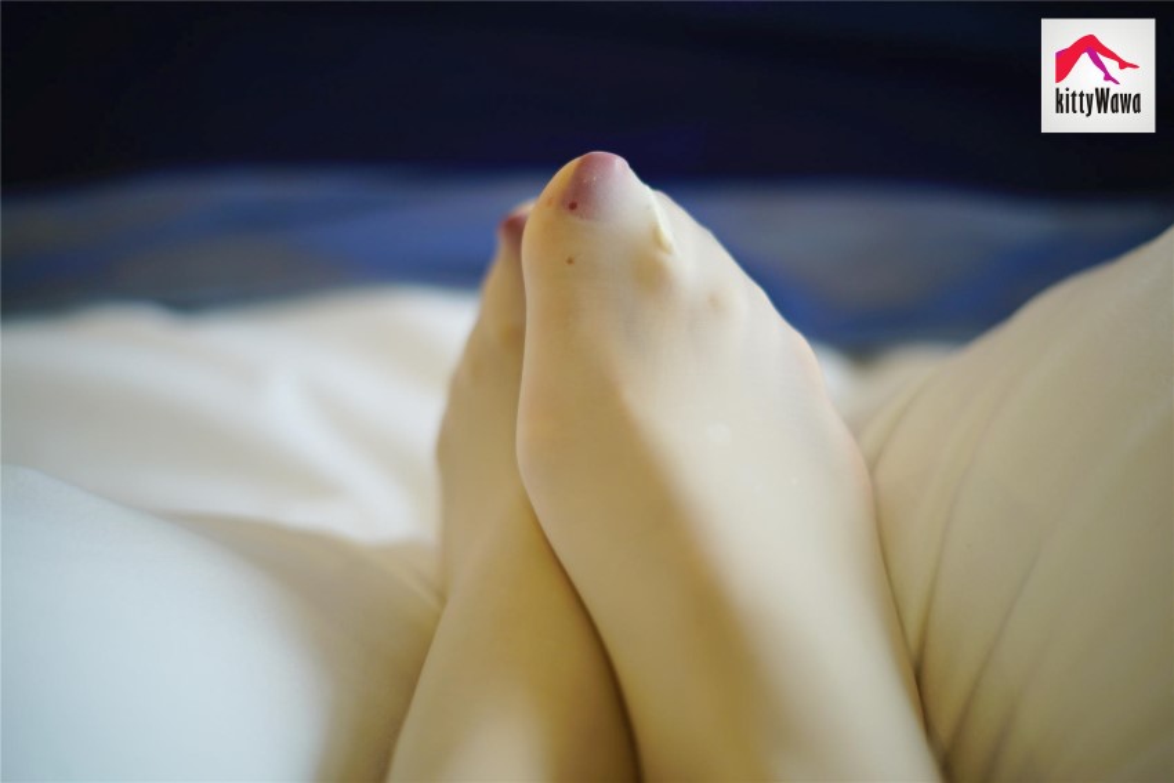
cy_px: 392
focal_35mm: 50
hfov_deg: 39.6
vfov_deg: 27.0
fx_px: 1631
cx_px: 587
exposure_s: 1/60
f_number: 1.8
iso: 200
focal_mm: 50
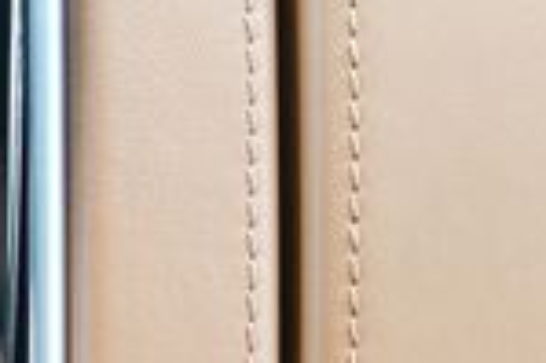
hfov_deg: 4.6
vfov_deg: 3.1
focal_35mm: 433
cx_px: -960
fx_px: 6560
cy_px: 930
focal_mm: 63
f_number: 4
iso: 400
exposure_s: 1/80
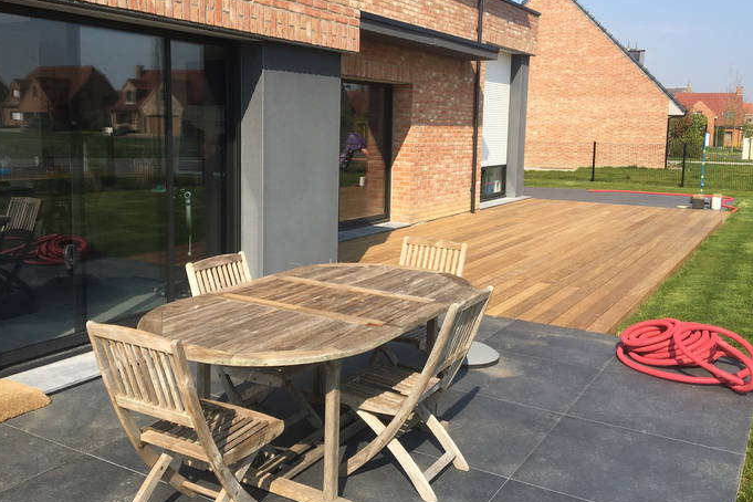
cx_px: 359
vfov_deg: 37.7
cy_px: 207
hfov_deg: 54.4
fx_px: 732
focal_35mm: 35
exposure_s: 1/1304
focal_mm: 4.15
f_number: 2.2
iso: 25
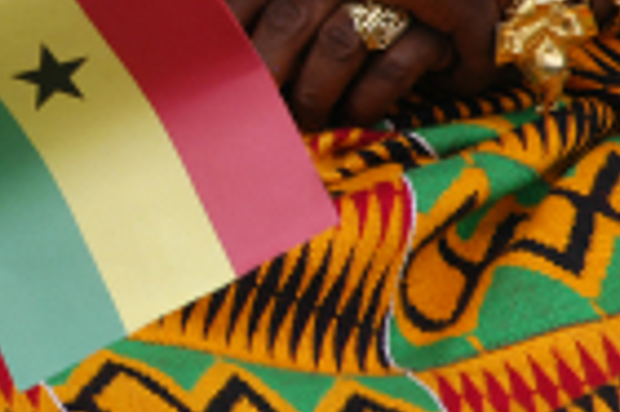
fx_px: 15705
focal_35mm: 913
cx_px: -91
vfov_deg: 1.5
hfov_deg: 2.3
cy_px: 75
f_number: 5.6
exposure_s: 1/250
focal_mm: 200
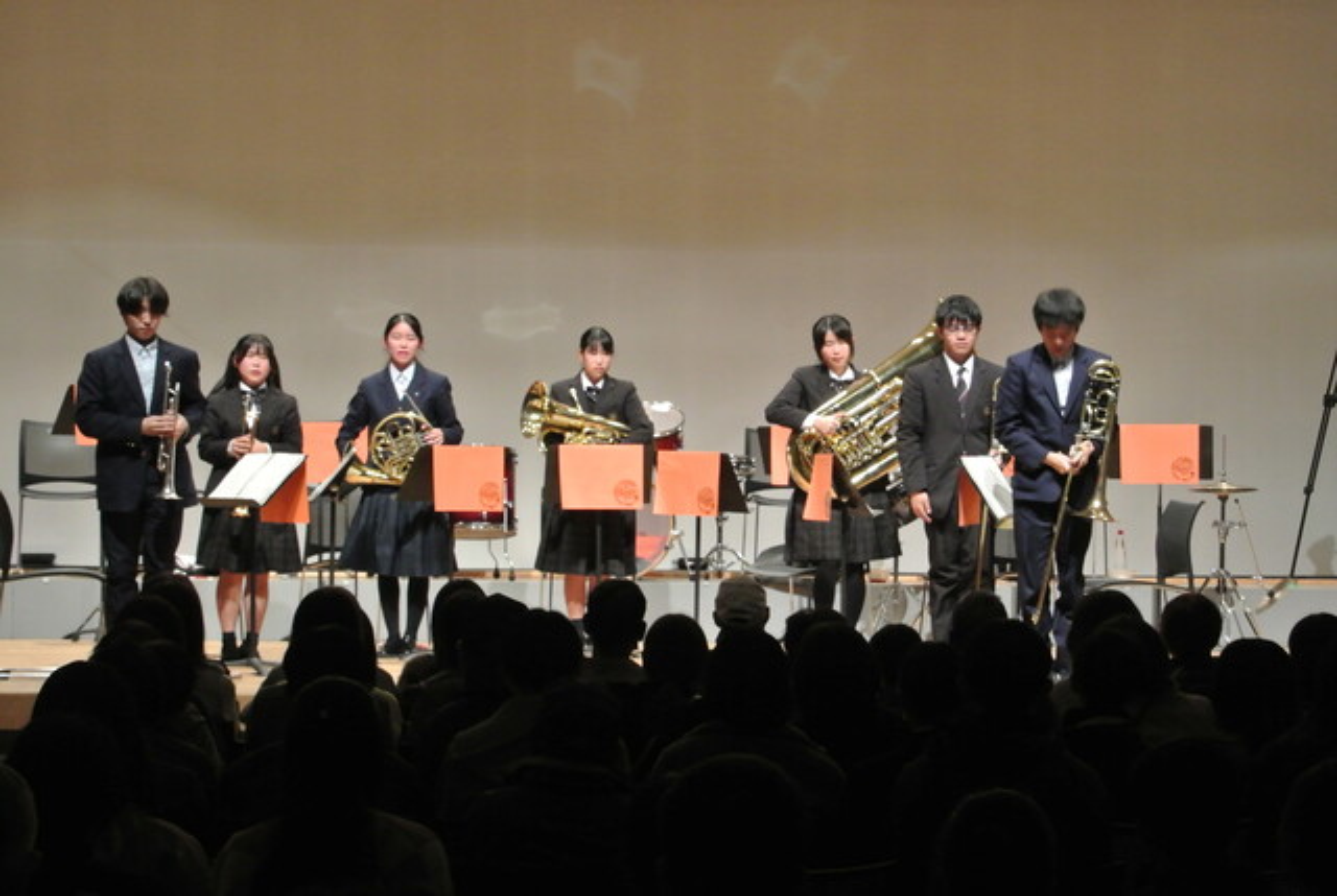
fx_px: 4613
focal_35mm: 124
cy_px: 448
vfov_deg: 11.1
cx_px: 668
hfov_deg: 16.5
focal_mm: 46
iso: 1600
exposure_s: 1/25
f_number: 8
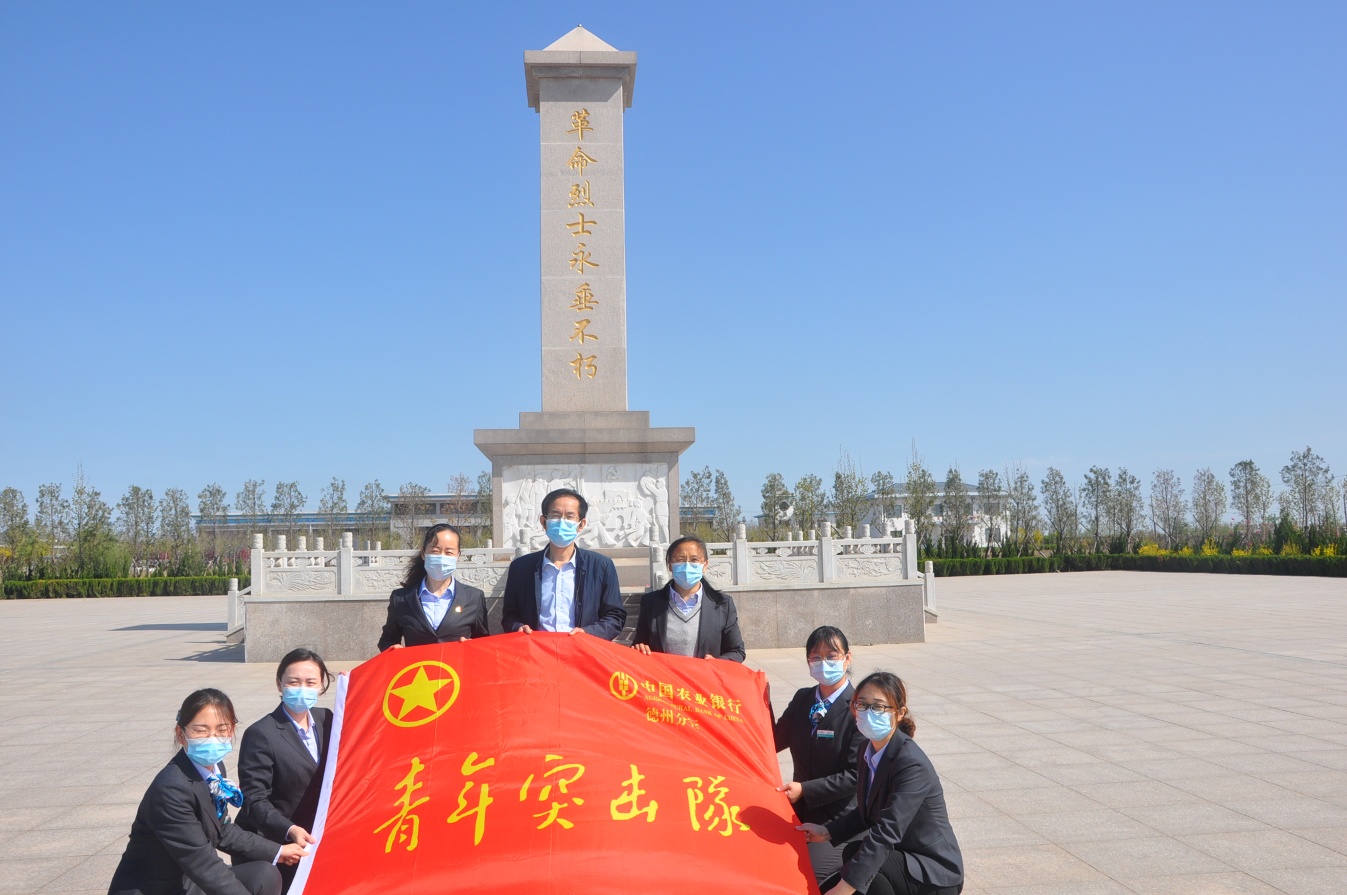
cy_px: 448
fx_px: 1009
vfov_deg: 47.8
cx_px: 674
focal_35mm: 27
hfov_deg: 67.4
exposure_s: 1/400
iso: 200
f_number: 10
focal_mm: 18
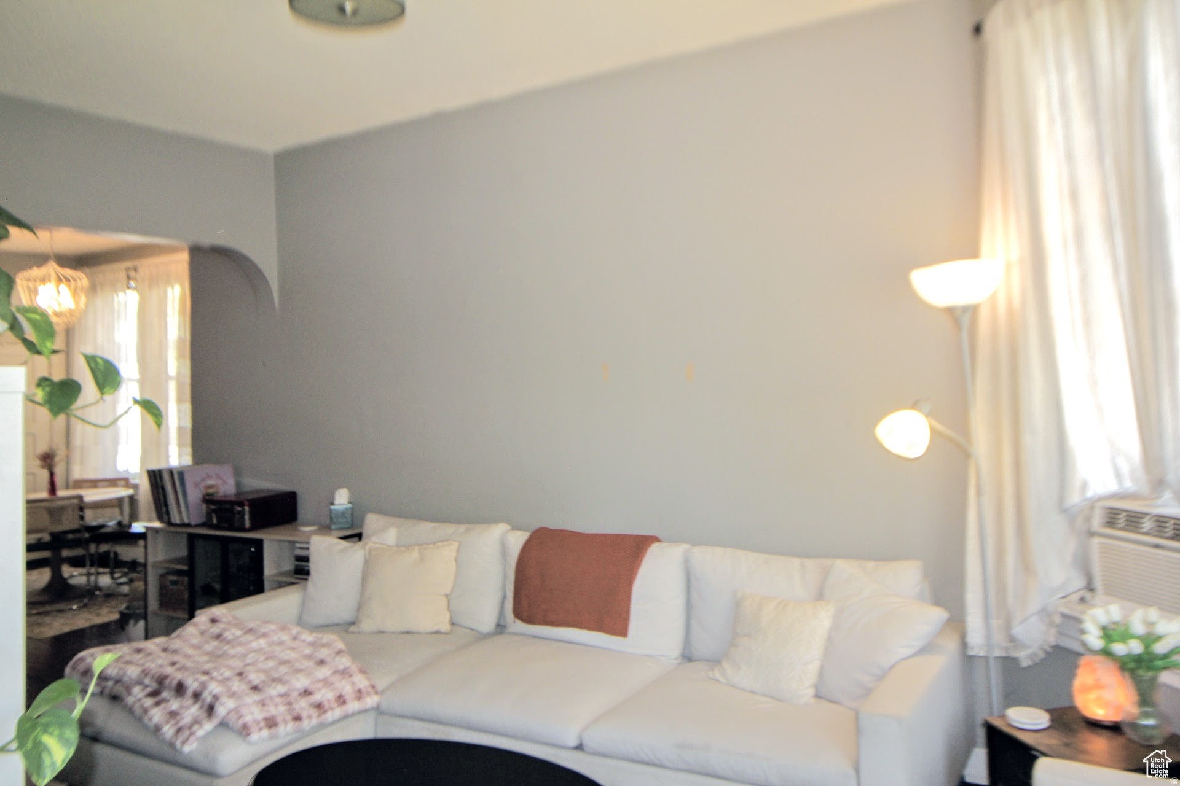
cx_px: 590
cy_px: 393
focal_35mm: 29
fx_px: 950
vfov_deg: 45.0
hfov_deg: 63.7
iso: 400
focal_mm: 18
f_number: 5.6
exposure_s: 1/60
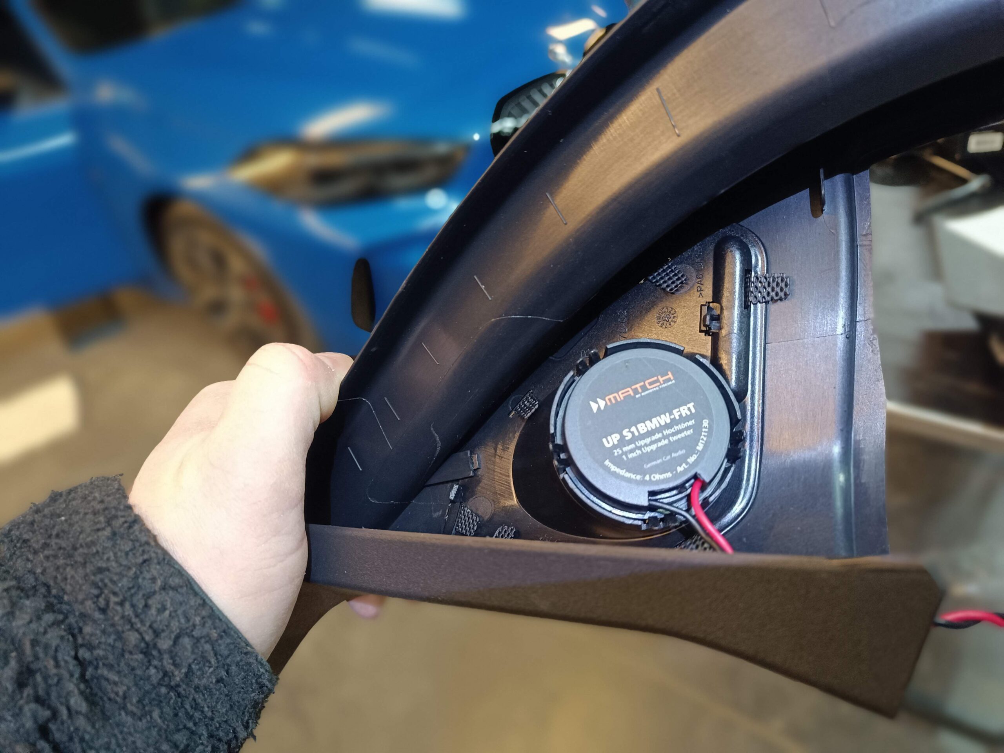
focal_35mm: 24
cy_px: 376
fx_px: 696
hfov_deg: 71.6
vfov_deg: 56.8
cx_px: 502
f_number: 1.79
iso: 372
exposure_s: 1/50.3
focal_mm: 4.71
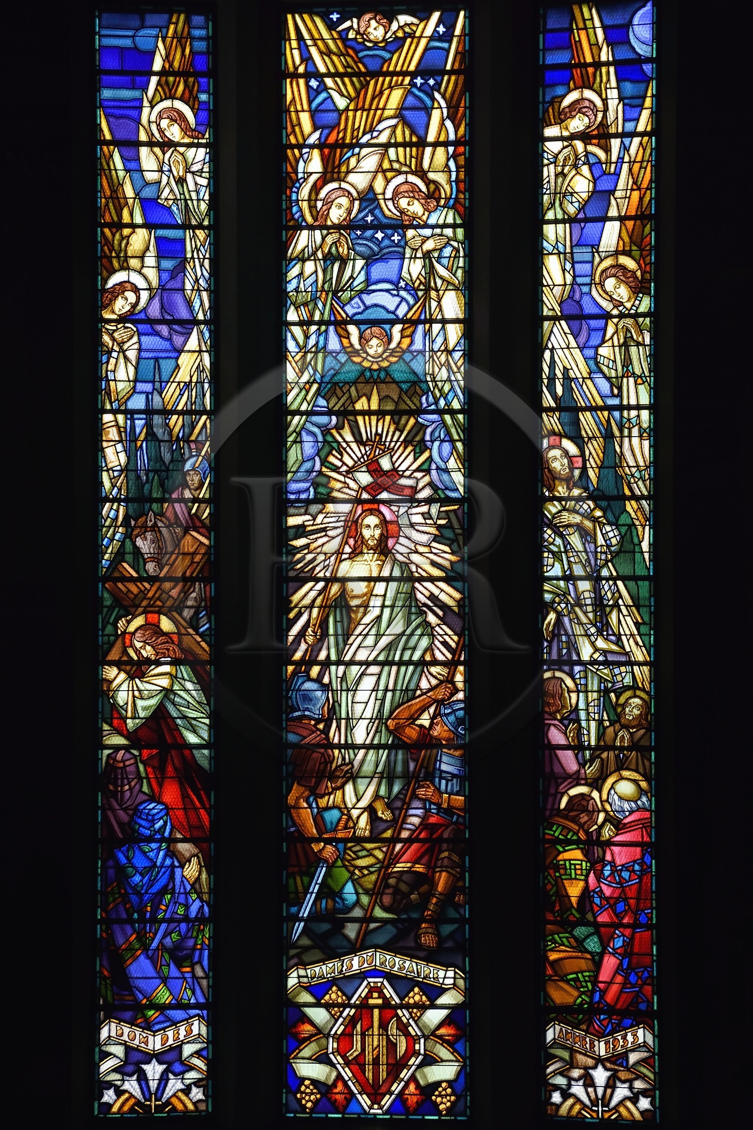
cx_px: 376
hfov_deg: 19.5
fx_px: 2196
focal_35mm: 70
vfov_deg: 28.8
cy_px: 565
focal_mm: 70
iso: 500
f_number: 6.3
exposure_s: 1/400
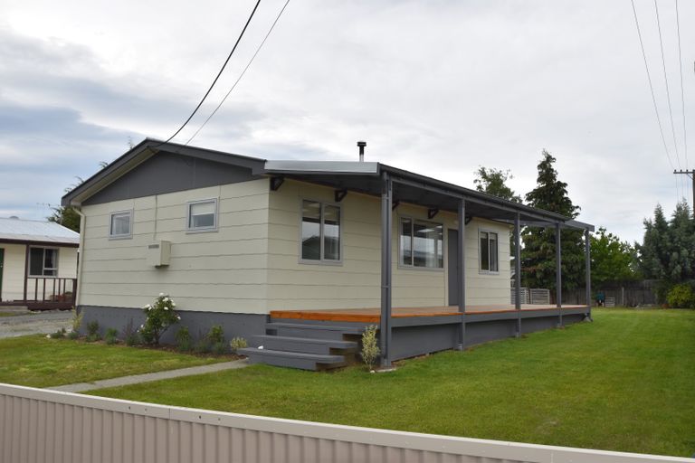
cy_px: 232
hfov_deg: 59.5
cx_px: 348
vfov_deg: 41.7
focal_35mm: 32
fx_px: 608
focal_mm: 21
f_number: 11
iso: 100
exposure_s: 1/200
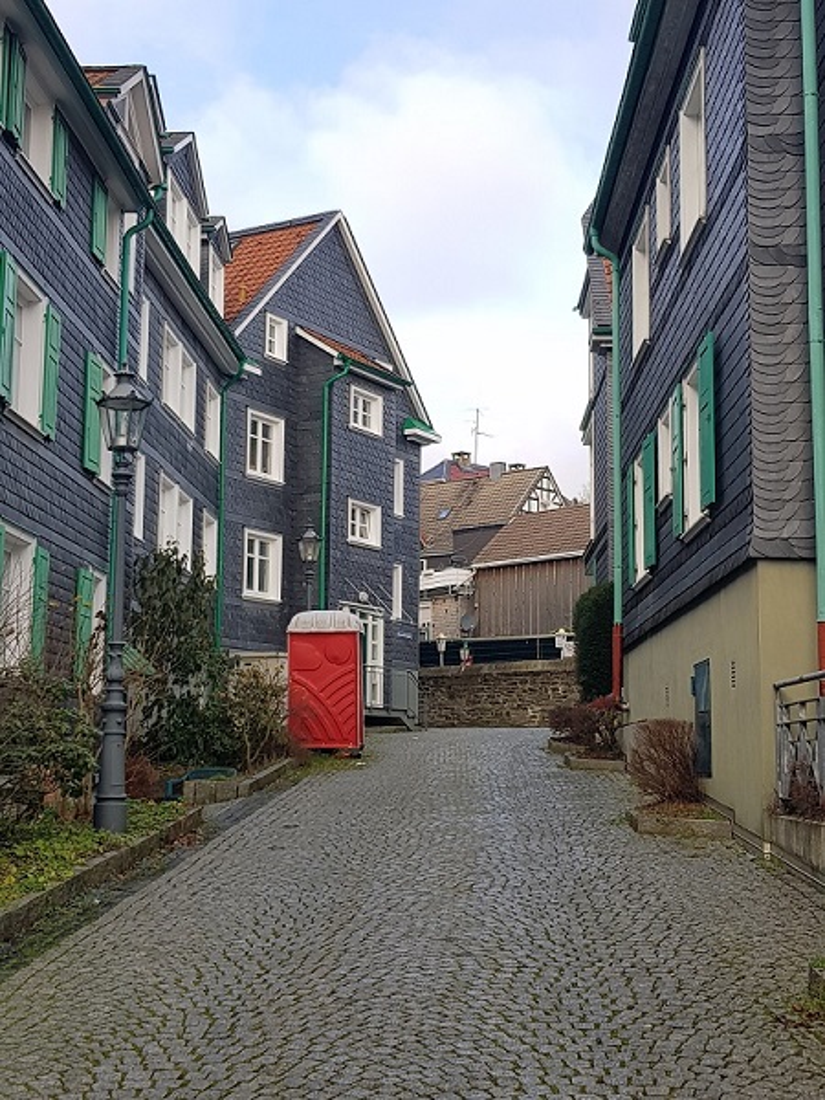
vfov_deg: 67.3
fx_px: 826
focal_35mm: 26
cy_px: 550
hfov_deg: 53.1
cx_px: 412
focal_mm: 4.2
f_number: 1.7
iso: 40
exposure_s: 1/636
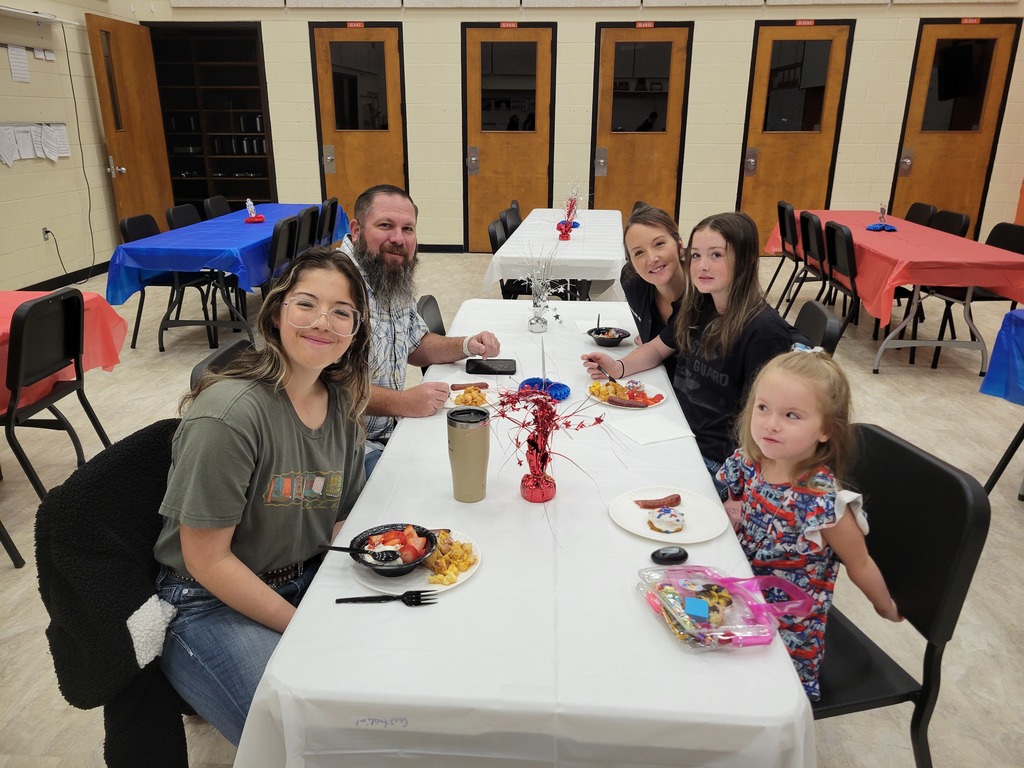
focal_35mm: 26
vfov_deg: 53.1
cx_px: 512
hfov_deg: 67.3
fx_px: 769
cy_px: 384
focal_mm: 5.4
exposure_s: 1/120
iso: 200
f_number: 1.8
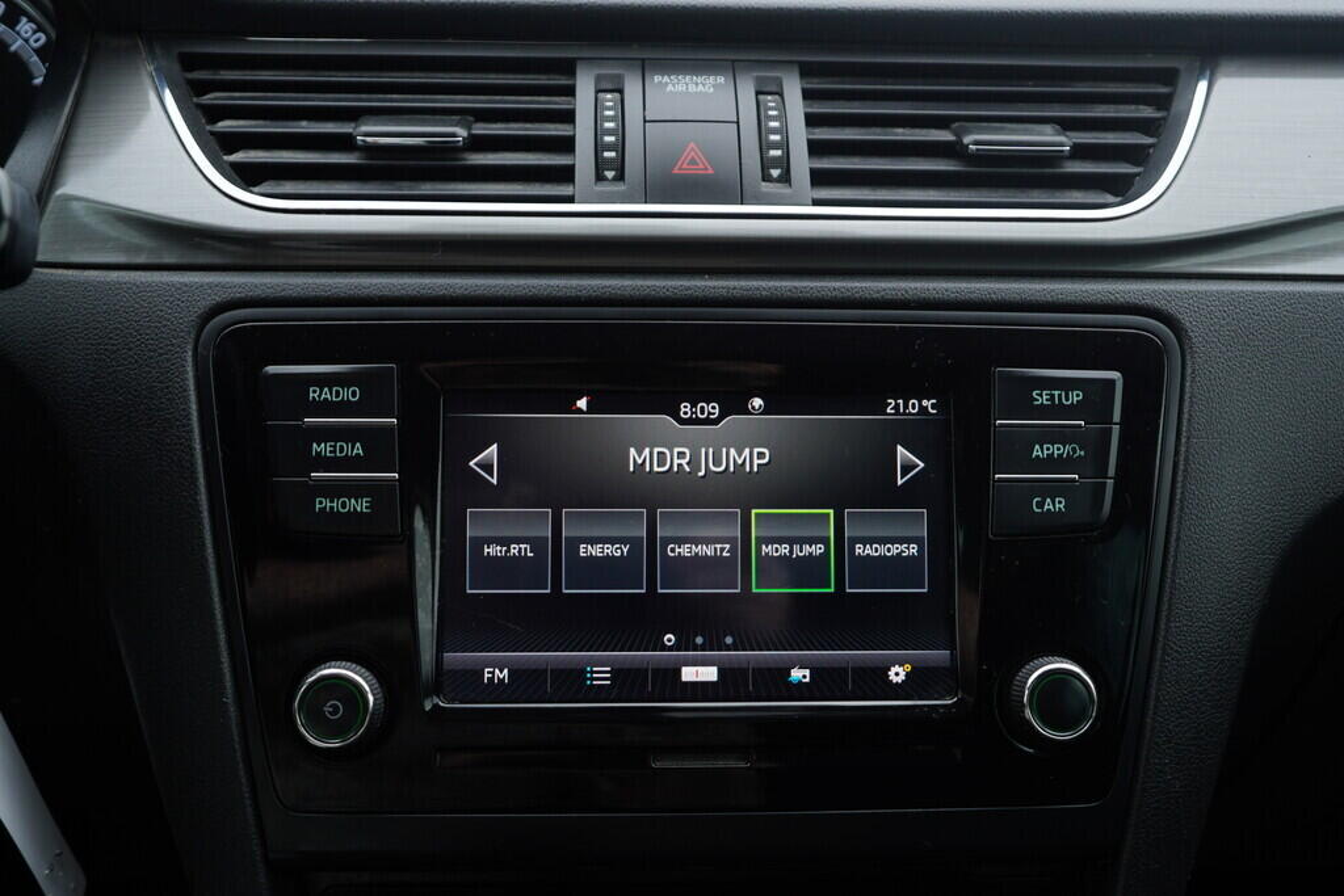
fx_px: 1344
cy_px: 448
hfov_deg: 53.1
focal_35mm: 36
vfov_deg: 36.9
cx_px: 672
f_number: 3.2
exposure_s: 1/50
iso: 125
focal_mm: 24
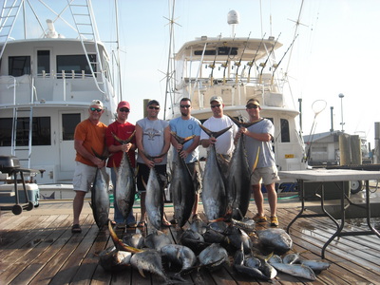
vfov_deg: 29.7
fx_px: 538
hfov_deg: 38.9
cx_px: 190
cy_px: 142
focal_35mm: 49
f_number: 6.3
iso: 64
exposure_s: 1/154
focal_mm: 7.92
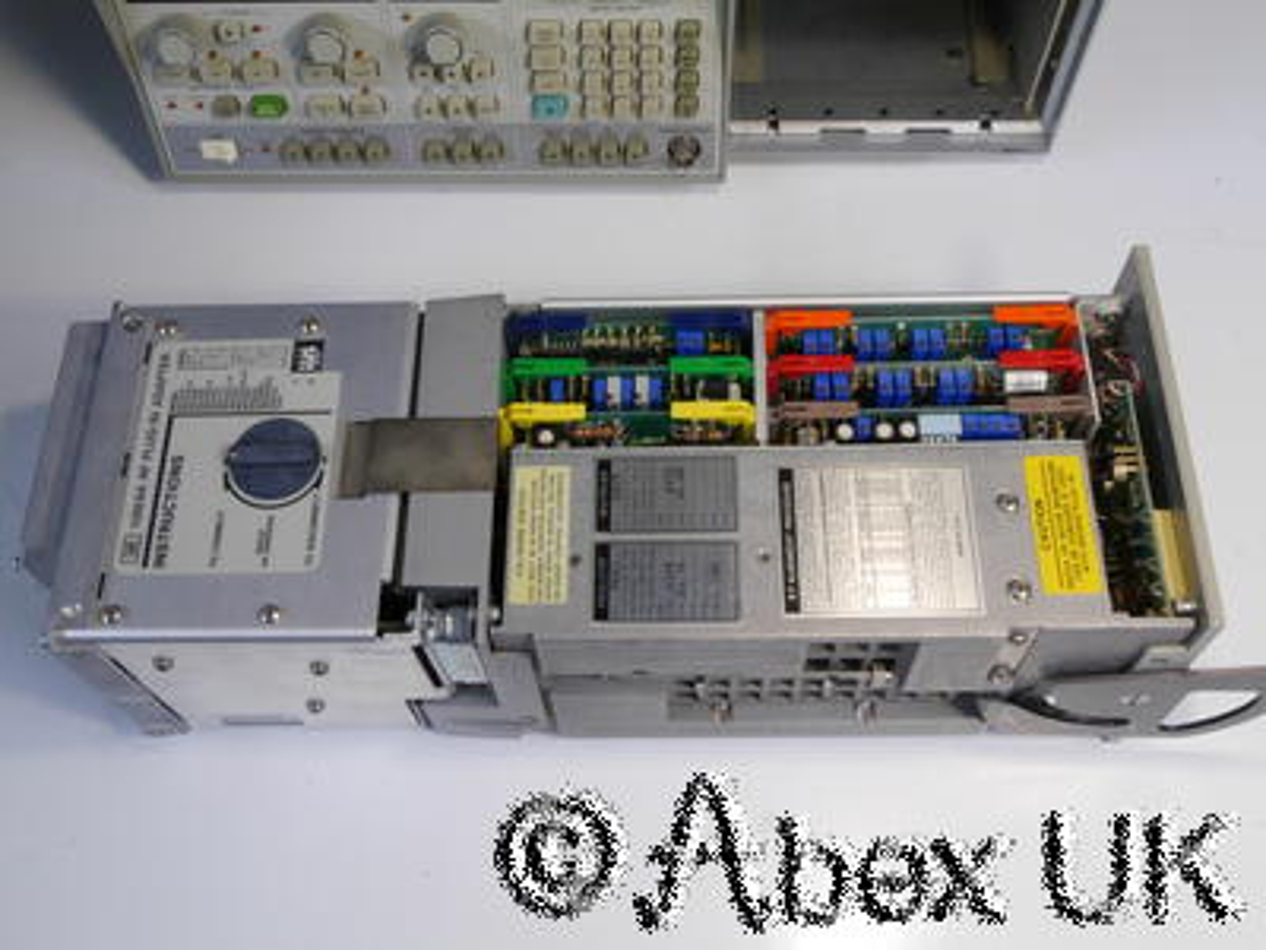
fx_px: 1390
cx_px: 633
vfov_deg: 37.7
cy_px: 475
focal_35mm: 38
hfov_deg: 49.0
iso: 800
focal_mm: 19
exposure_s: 1/2.5
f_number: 22
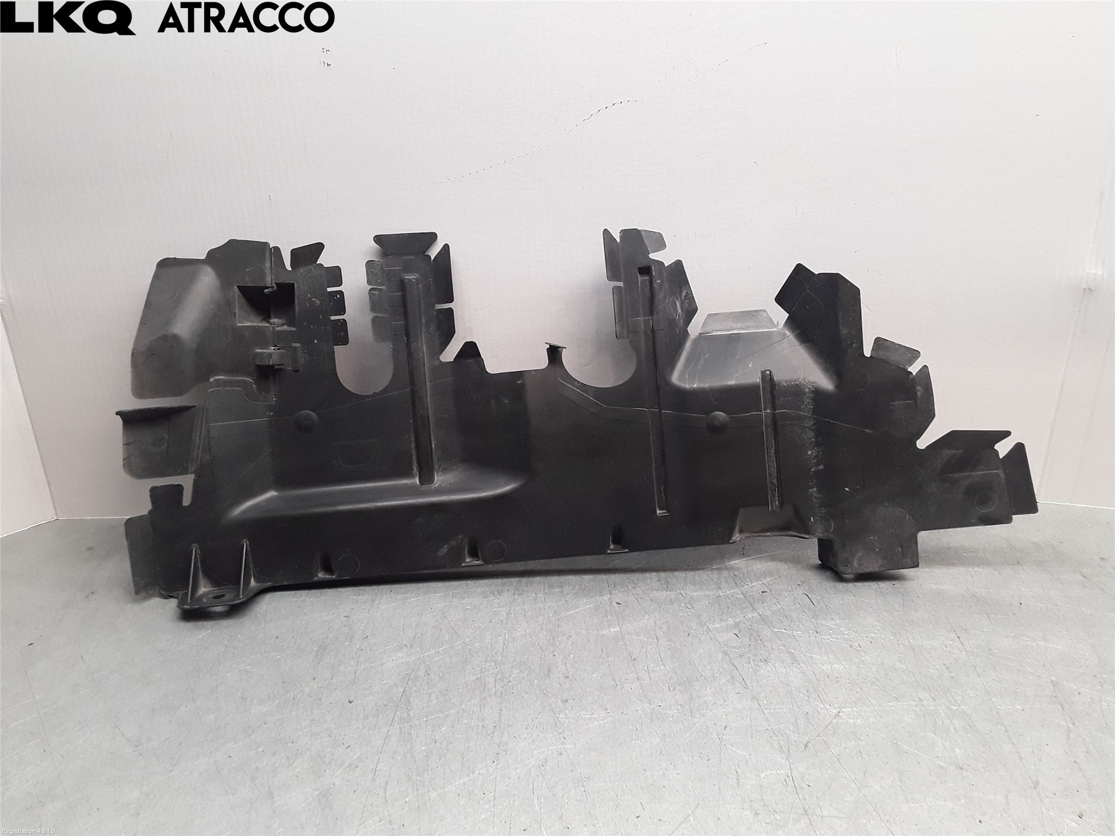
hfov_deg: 63.4
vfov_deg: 49.7
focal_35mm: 28
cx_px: 558
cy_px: 418
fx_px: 902
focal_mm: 2.91
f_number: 1.9
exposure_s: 1/50
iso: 50
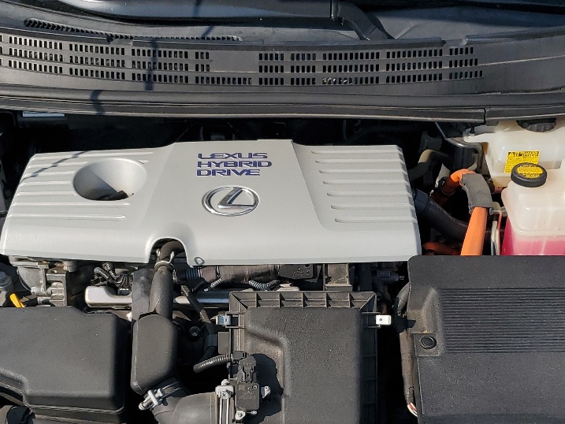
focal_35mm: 58
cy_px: 328
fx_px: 947
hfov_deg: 33.2
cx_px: 282
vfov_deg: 24.9
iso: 50
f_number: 1.5
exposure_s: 1/5000
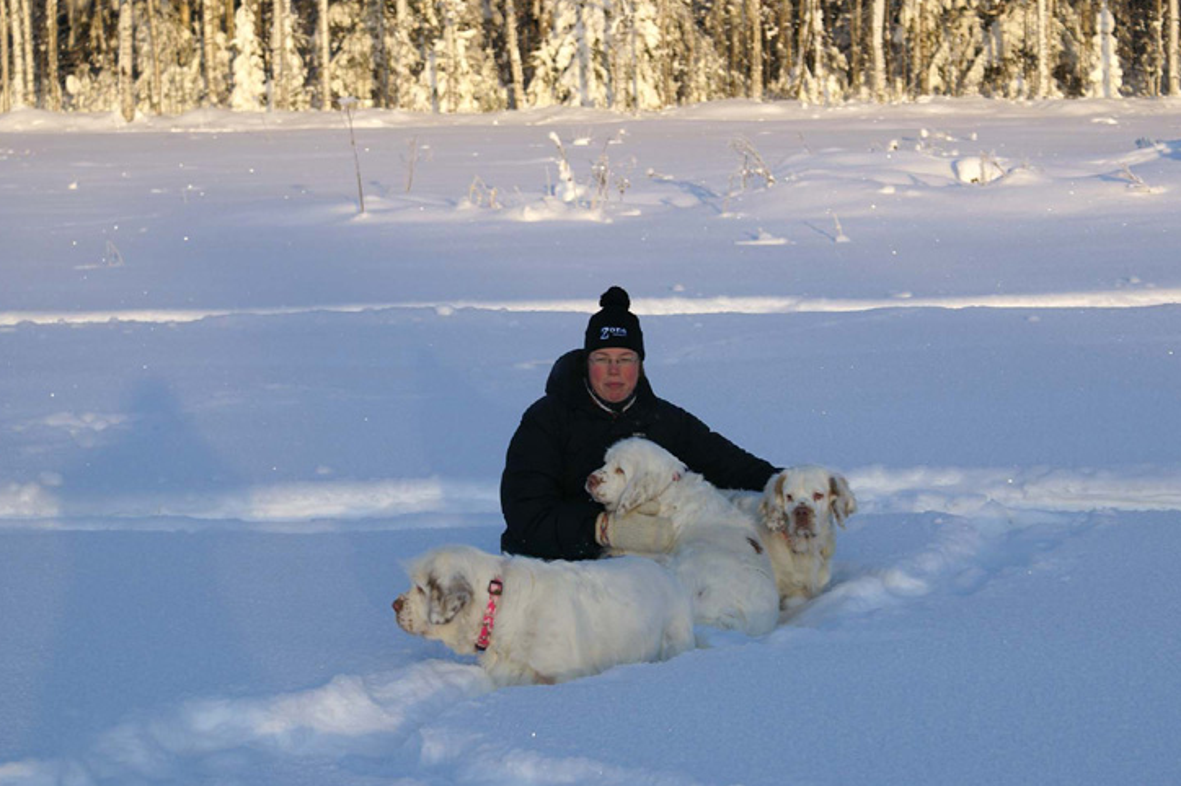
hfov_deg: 17.6
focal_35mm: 116
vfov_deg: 11.8
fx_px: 3804
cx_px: 641
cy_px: 400
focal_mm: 70
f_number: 7.1
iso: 100
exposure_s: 1/200
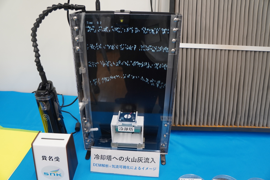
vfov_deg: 47.9
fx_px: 202
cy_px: 90
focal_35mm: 27
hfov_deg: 67.4
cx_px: 135
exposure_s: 1/30
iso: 250
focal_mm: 18
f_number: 3.5
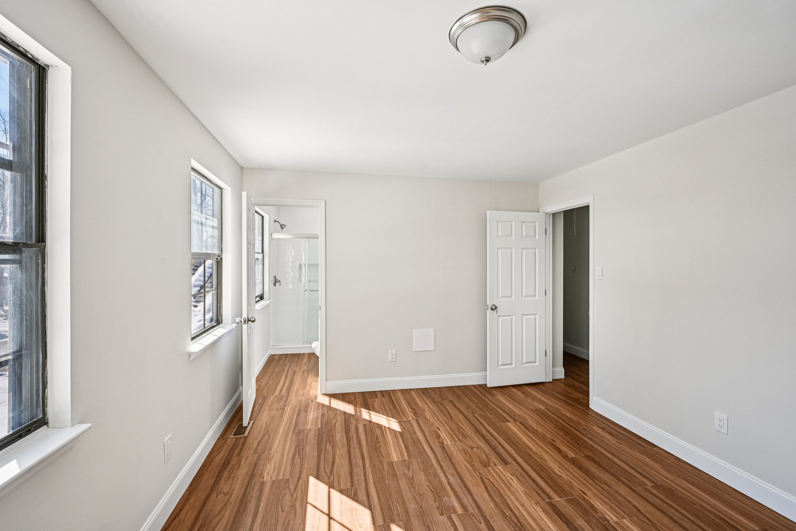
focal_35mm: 16
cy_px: 266
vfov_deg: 73.7
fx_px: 354
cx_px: 398
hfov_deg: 96.7
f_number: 8
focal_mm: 16
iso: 400
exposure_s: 1/160
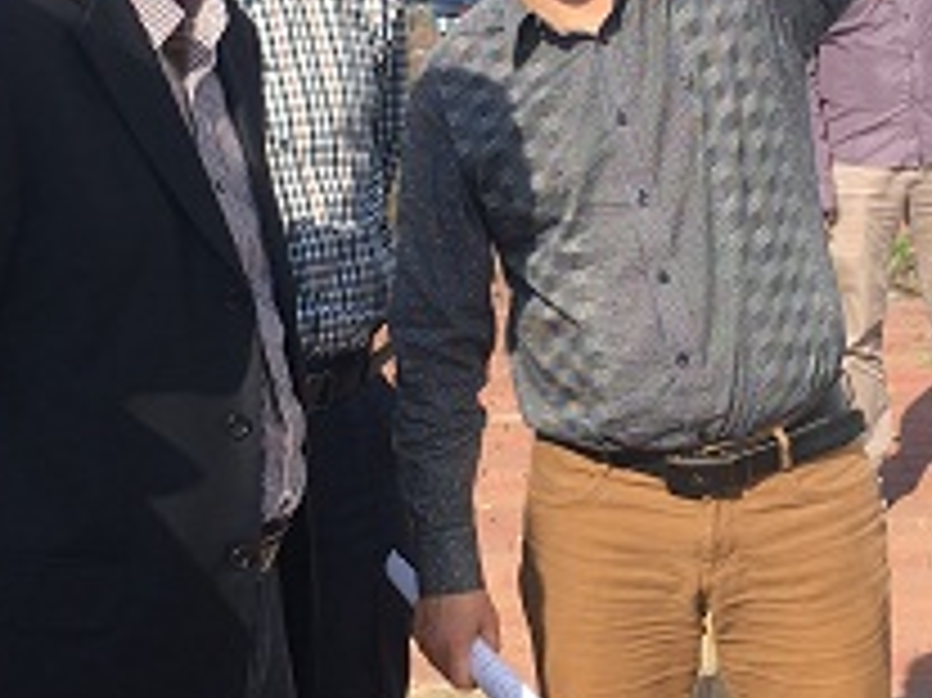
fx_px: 2449
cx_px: 536
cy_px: 164
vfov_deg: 16.1
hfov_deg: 21.5
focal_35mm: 91
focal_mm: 4.15
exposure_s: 1/769
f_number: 2.2
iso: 25
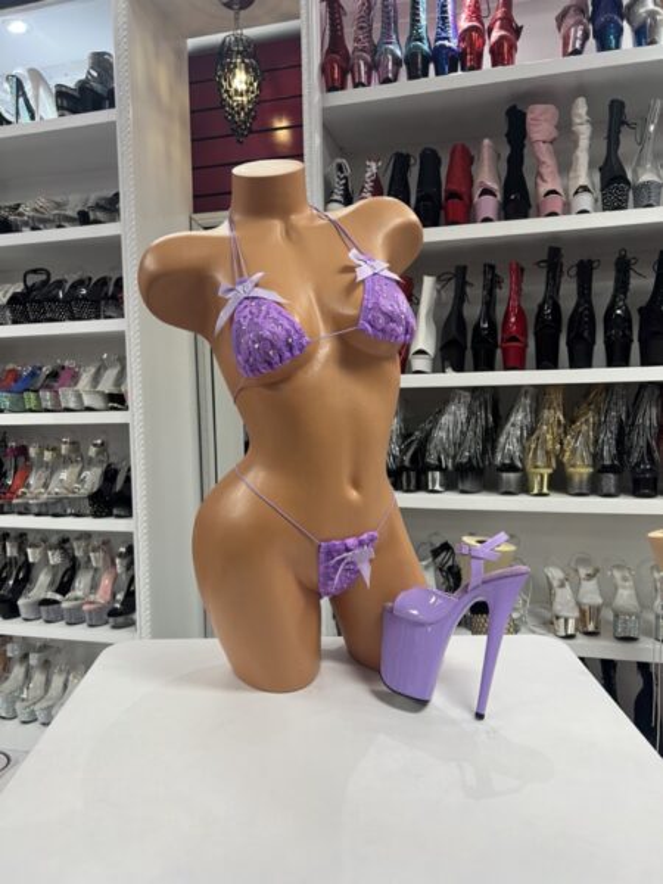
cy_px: 442
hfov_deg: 53.1
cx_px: 332
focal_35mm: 26
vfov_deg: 67.3
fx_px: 664
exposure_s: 1/60
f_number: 1.5
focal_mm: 5.7
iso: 100
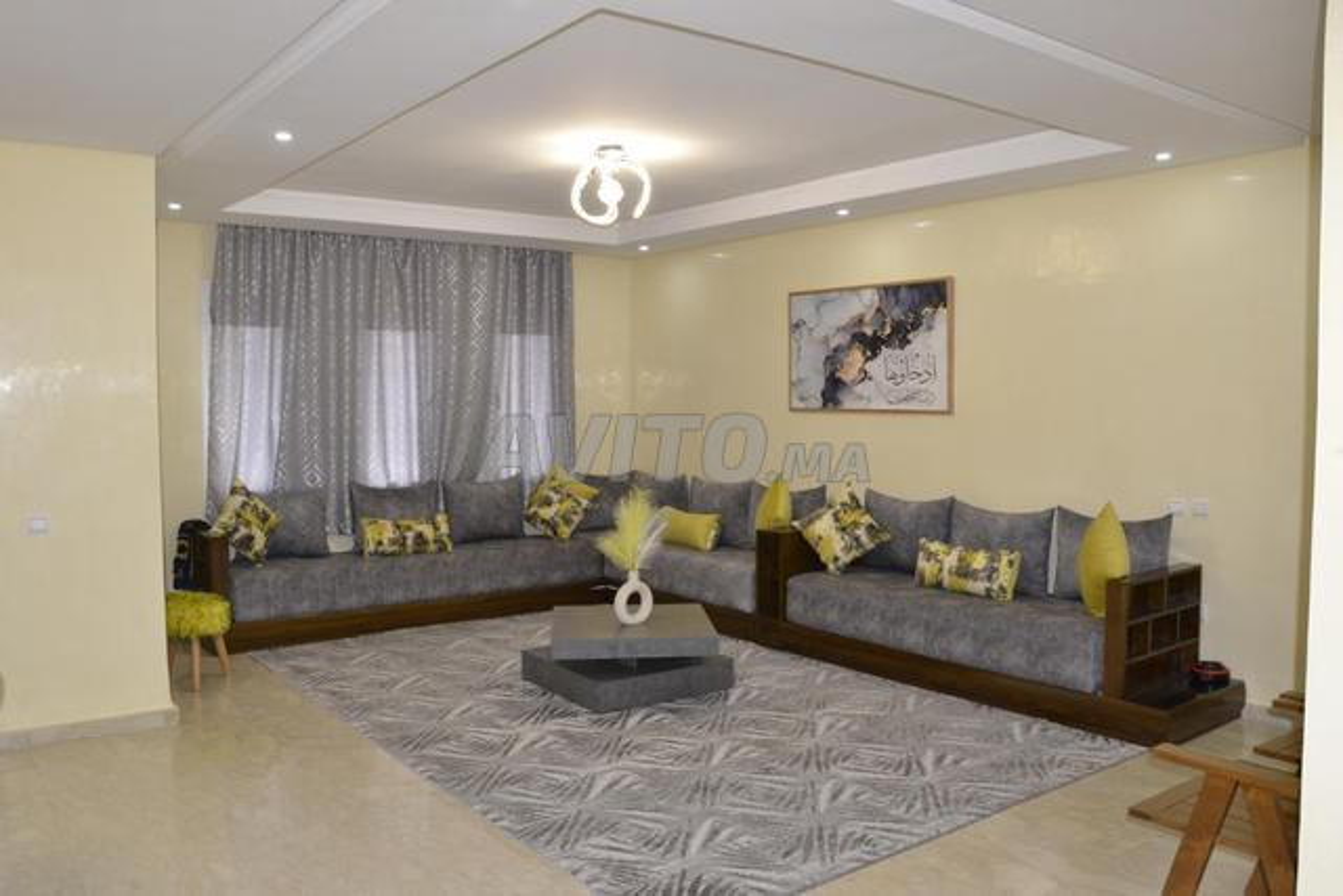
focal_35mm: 27
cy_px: 448
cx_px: 672
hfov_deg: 67.4
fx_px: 1007
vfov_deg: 48.0
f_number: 8
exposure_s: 1/60
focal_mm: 18
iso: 800
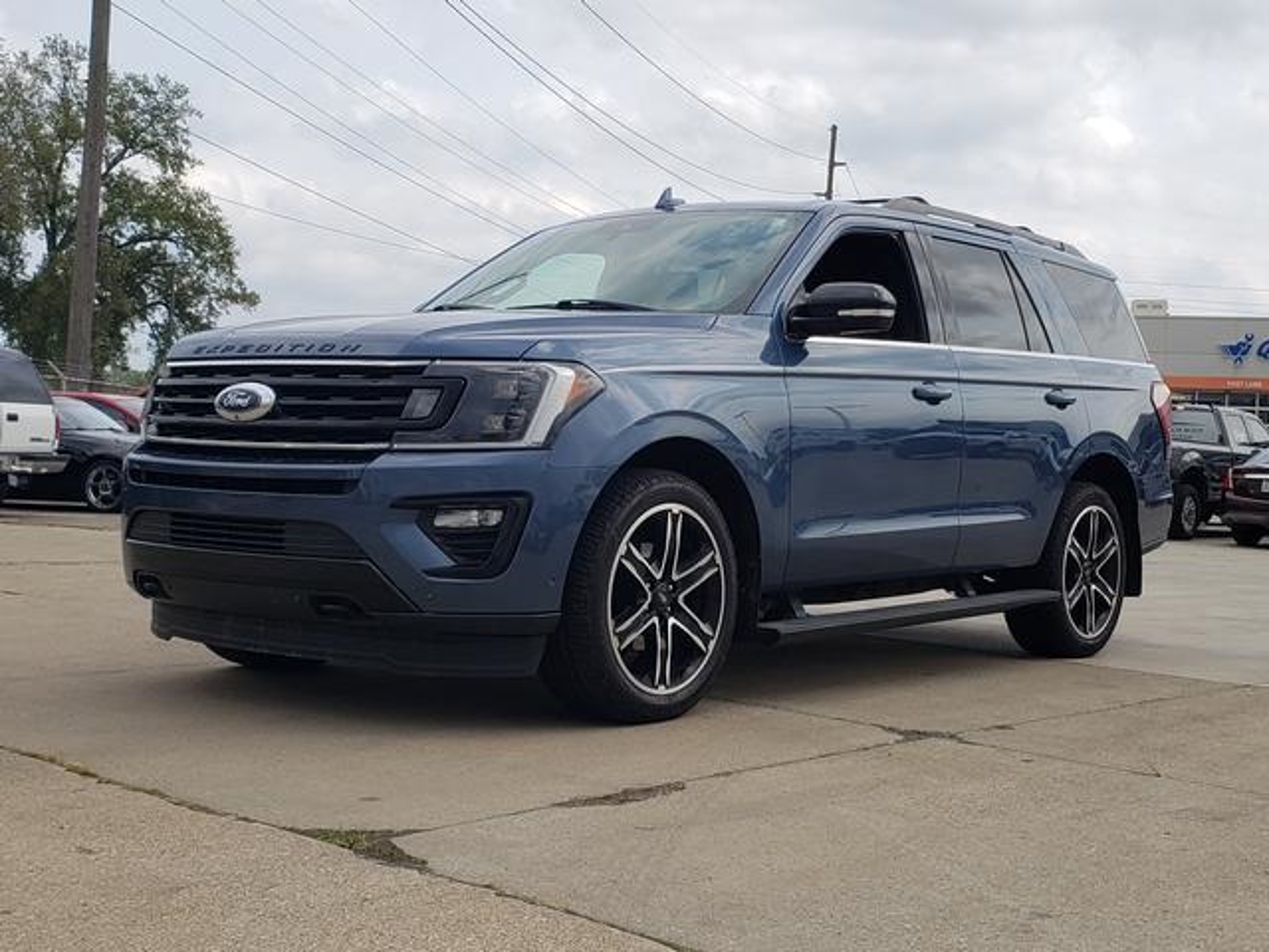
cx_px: 634
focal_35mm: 26
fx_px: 953
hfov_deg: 67.3
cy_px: 476
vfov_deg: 53.1
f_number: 2.4
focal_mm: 4.3
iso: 50
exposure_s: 1/1400
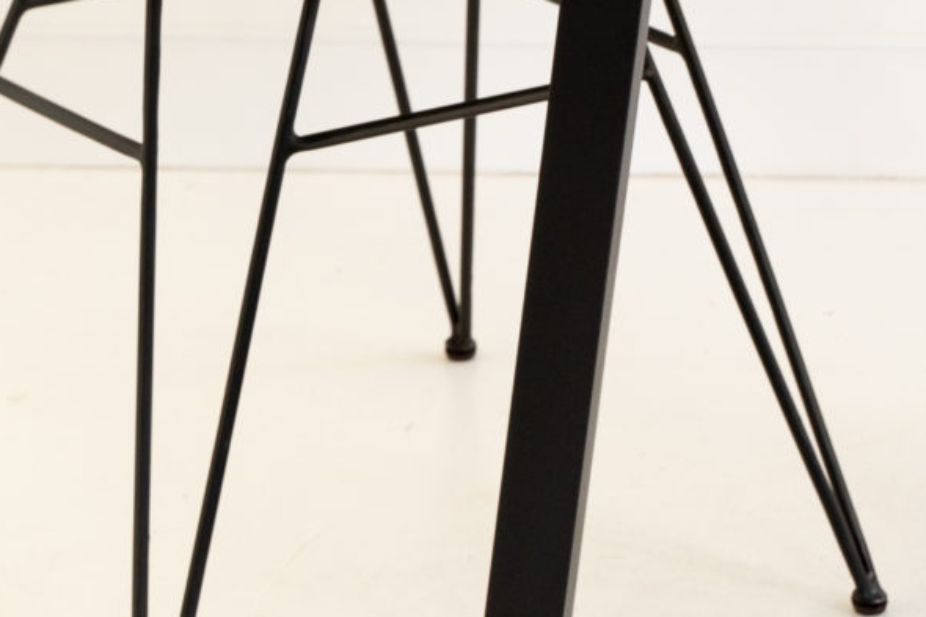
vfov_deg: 7.2
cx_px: 1300
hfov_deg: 10.5
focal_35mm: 191
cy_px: 27
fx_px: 4911
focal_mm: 44
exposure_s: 1/80
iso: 250
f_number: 5.6
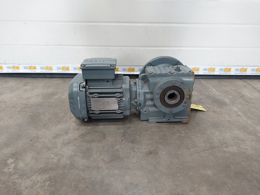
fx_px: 203
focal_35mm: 27
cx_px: 130
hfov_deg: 65.3
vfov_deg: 51.4
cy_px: 98
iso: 320
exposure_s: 1/50
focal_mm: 4
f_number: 1.8
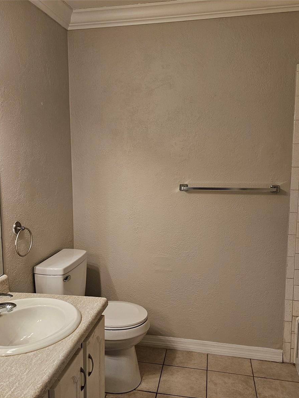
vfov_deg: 58.4
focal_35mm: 31
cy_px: 201
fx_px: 357
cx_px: 133
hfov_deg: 45.4
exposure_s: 1/120
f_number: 1.7
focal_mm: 6.3
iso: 200
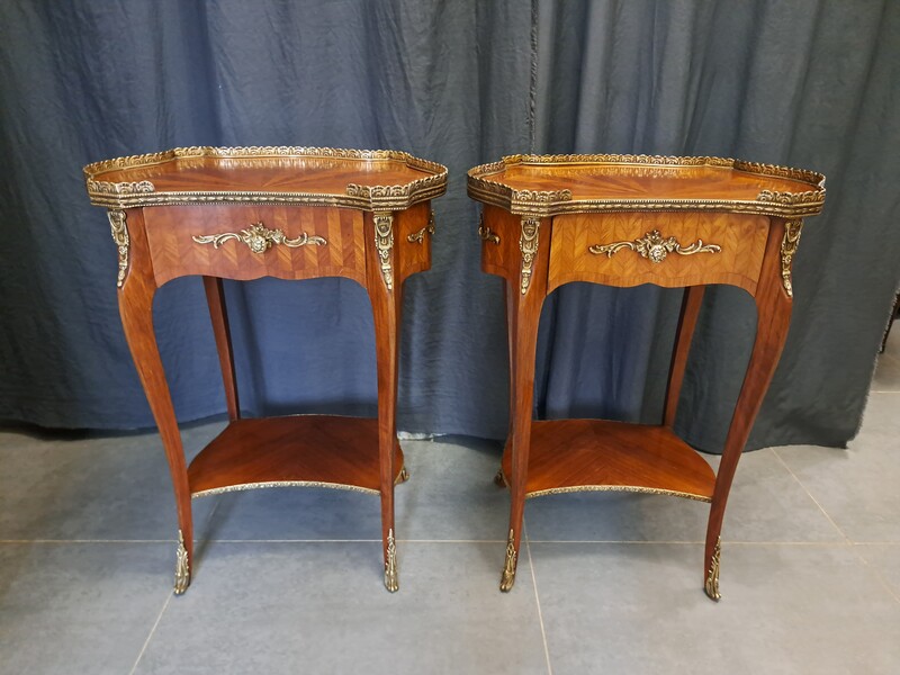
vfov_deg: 56.8
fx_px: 624
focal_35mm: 24
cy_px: 338
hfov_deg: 71.6
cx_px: 450
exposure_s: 1/20
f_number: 1.8
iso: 1250
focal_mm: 5.23
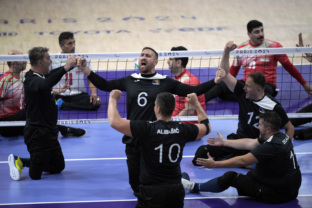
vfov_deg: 3.4
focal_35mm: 400
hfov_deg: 5.2
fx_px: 3466
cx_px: 156
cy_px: 104
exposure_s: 1/2000
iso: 3200
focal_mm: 400
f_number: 3.2
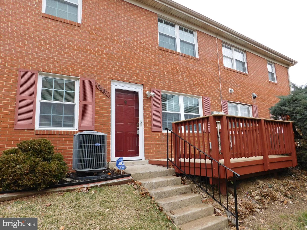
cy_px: 115
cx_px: 154
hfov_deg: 73.9
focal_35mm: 23
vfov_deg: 58.9
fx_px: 204
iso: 125
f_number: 3
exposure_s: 1/100
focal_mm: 4
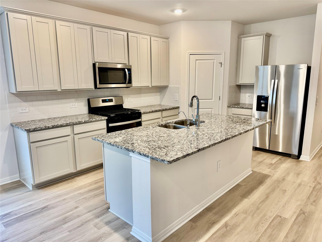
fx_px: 223
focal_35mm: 24
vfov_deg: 56.8
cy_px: 121
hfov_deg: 71.6
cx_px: 161
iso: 125
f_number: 1.78
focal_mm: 6.76
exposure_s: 1/60
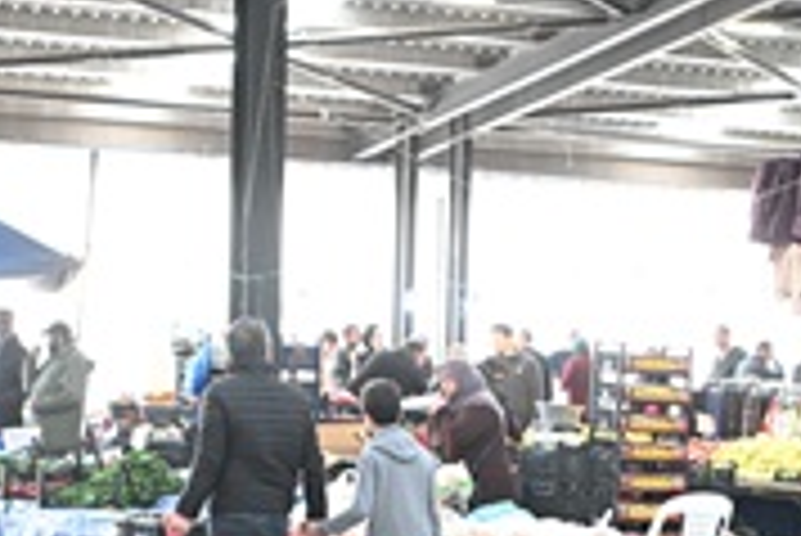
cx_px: 670
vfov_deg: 10.0
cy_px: 640
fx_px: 3006
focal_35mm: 135
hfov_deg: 15.1
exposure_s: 1/80
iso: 800
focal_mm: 40
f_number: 2.8
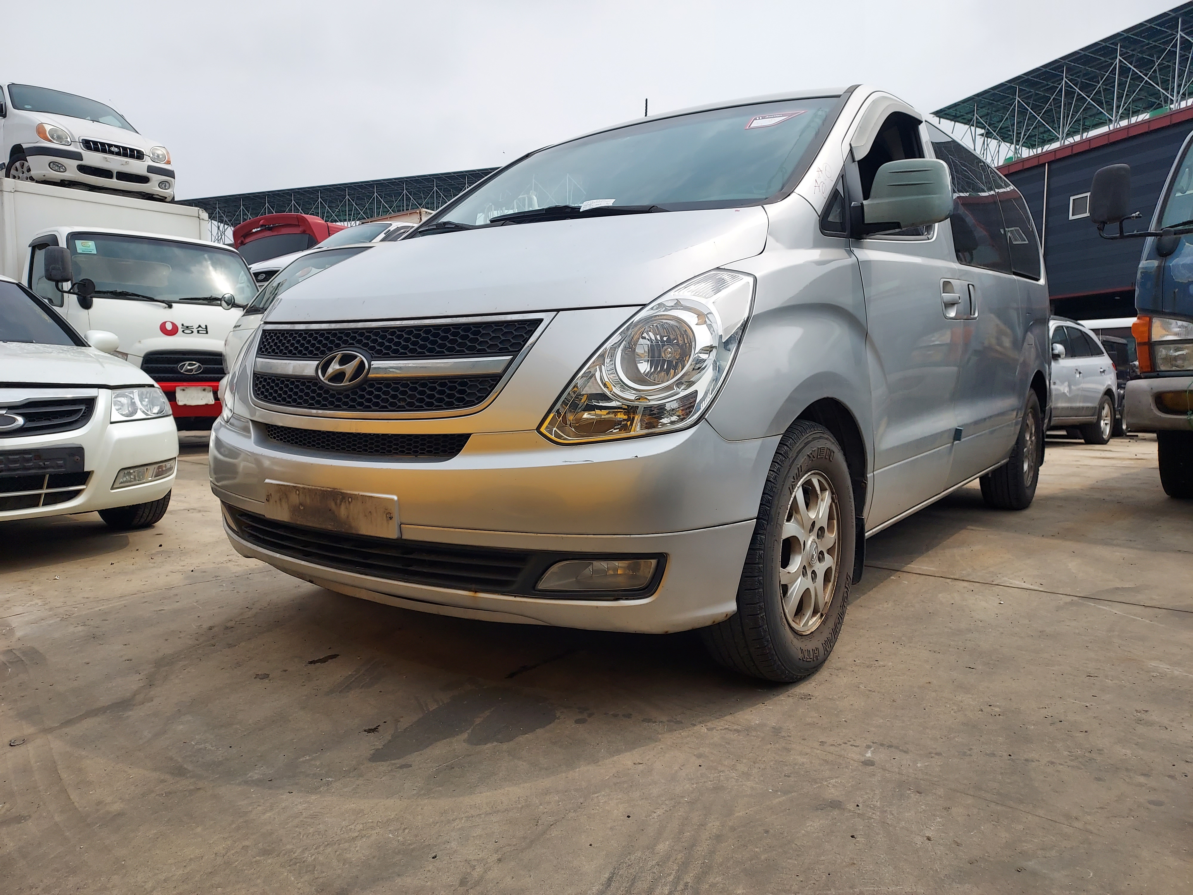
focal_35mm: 24
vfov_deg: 56.8
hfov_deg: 71.6
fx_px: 827
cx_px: 596
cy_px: 448
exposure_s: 1/1457
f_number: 1.8
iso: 40
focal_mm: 4.6
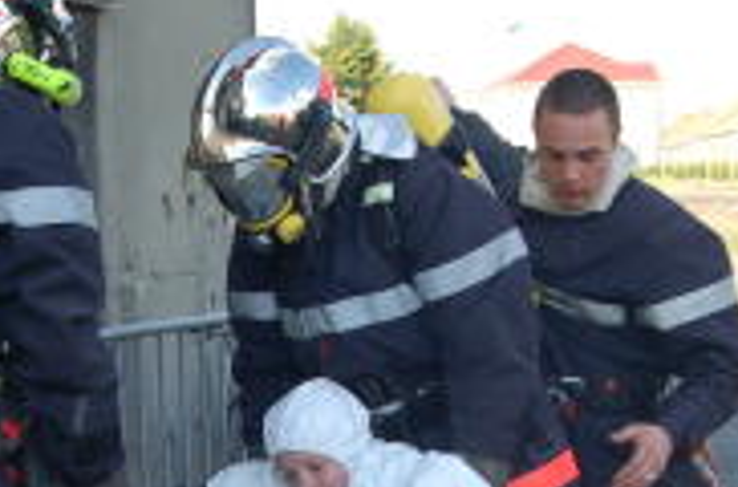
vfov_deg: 13.6
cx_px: 215
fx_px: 2023
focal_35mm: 99
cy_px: 430
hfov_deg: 20.6
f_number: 5.6
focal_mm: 28
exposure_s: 1/125
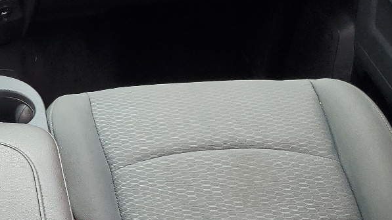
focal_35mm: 76
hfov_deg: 25.2
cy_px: 108
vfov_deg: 15.9
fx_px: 790
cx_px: -74
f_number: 1.5
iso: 50
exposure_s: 1/156
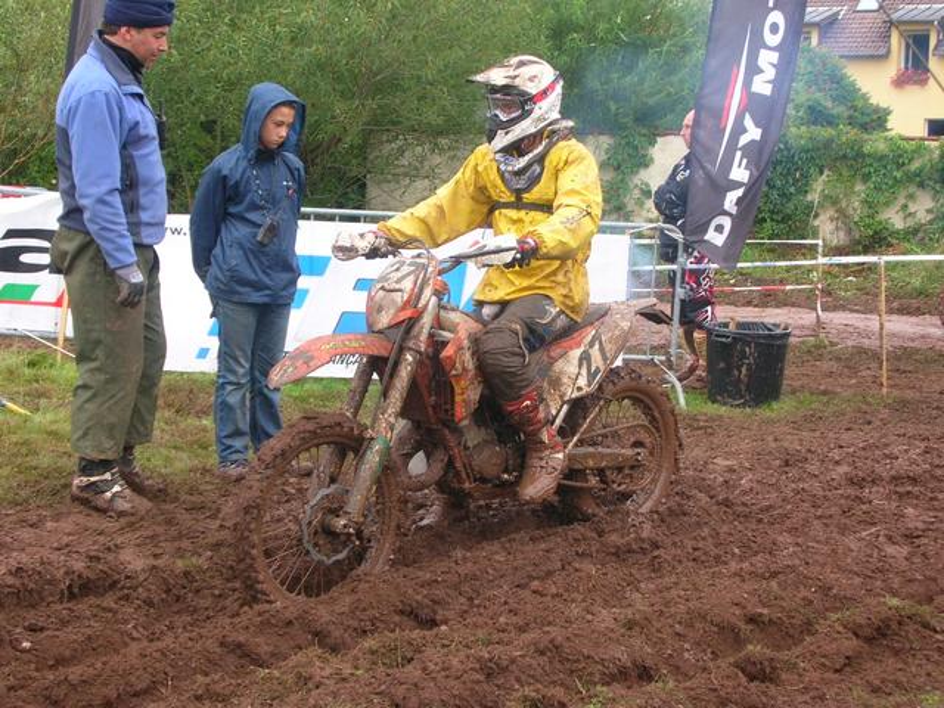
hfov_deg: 29.8
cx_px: 472
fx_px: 1773
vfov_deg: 22.6
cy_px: 354
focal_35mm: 65
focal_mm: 10.9
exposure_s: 1/61.4
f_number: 3.7
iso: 50
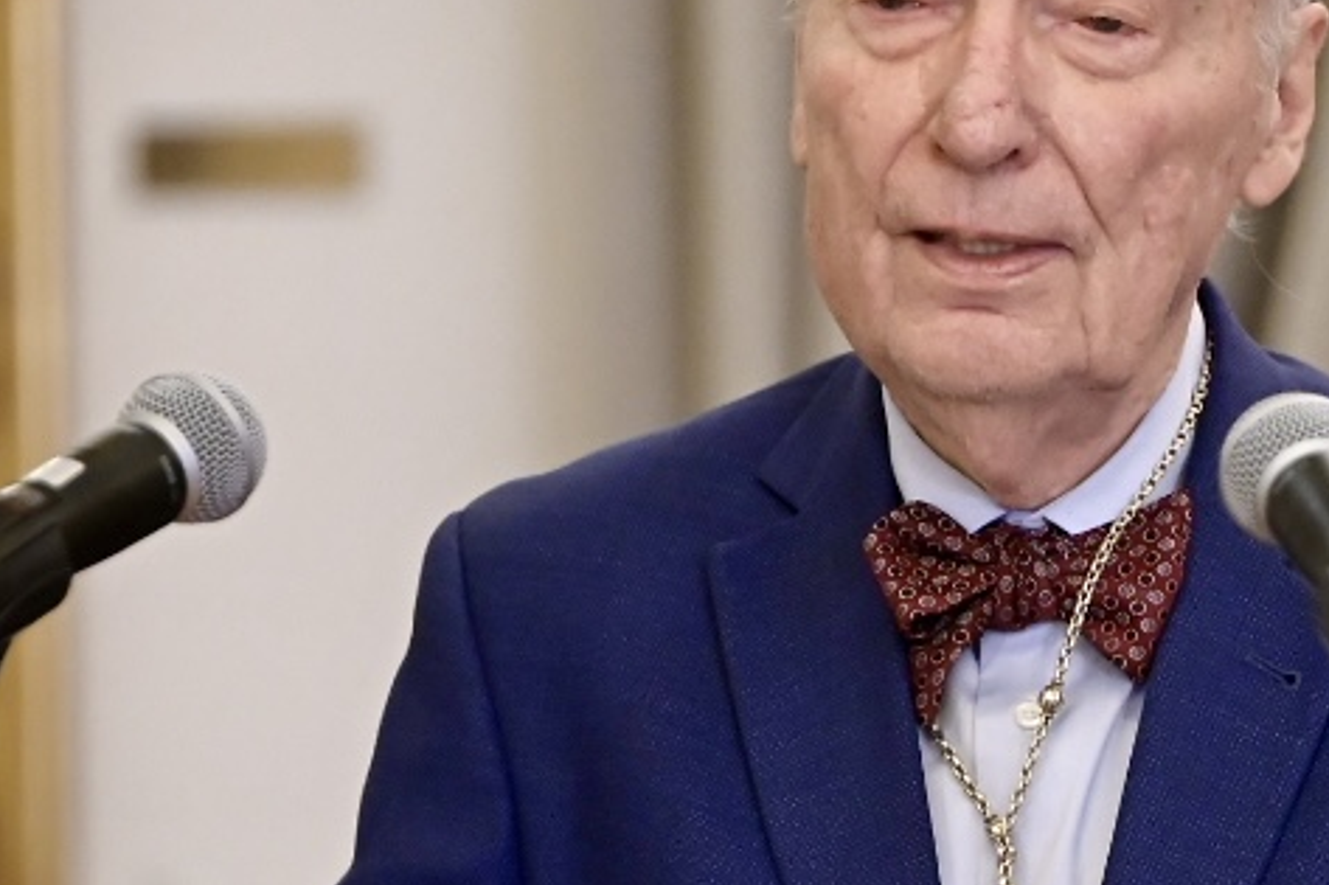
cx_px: 1014
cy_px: 874
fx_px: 20850
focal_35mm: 565
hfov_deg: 3.6
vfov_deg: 2.4
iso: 3200
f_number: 2.8
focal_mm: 165
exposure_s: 1/400
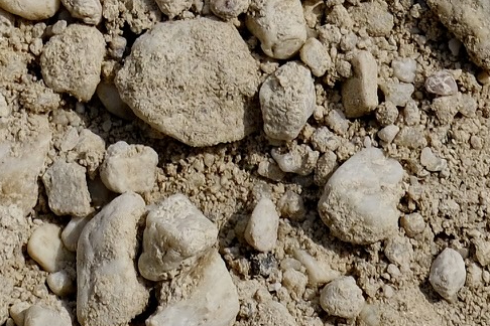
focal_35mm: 231
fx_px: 3144
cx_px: -77
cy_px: -551
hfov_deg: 8.8
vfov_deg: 5.7
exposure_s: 1/2400
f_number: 5.6
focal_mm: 24.3
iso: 160
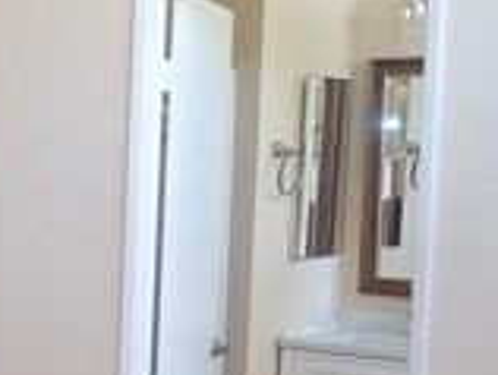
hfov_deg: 16.7
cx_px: -350
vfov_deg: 14.7
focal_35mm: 101
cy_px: 246
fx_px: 1455
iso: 200
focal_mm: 4.5
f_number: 2
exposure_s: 1/30
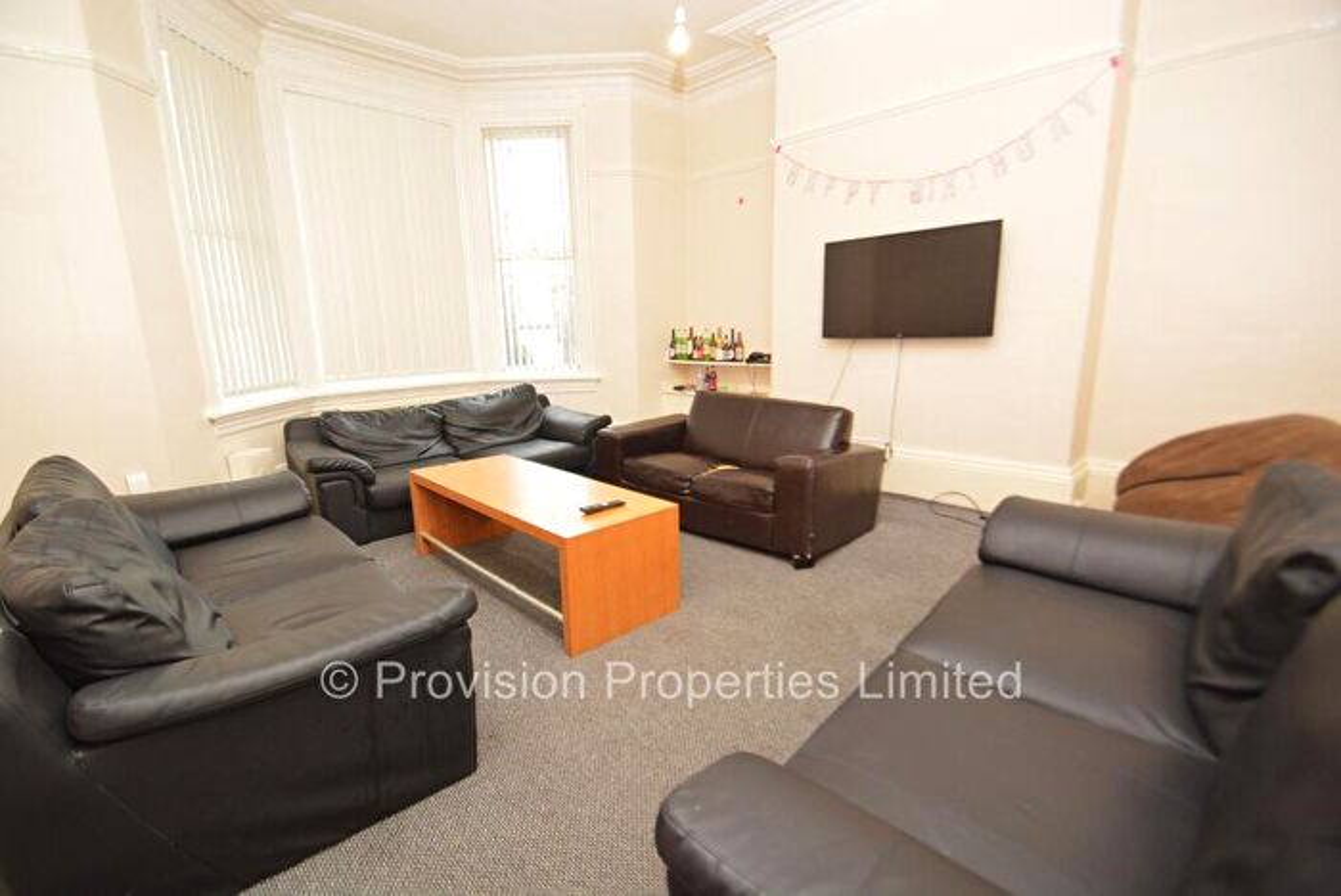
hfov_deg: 100.3
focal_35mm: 15
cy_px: 448
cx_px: 670
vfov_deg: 77.4
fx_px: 559
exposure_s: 1/60
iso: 900
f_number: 4
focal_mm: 10
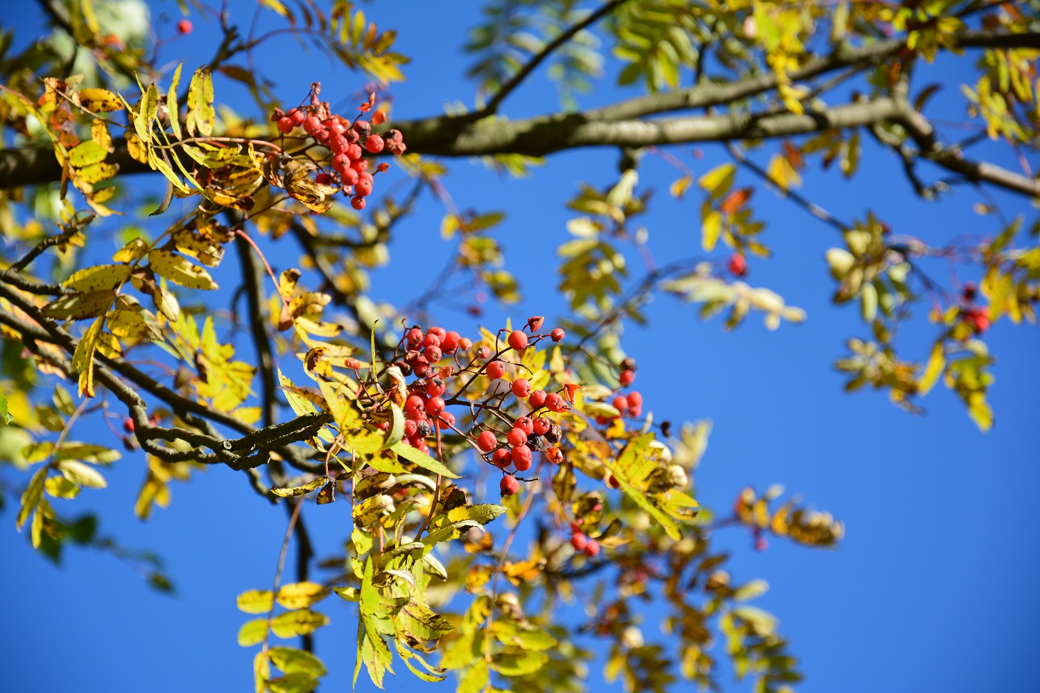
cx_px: 520
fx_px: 4550
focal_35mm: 158
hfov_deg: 13.0
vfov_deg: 8.7
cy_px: 346
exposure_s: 1/320
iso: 200
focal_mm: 105
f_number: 5.6
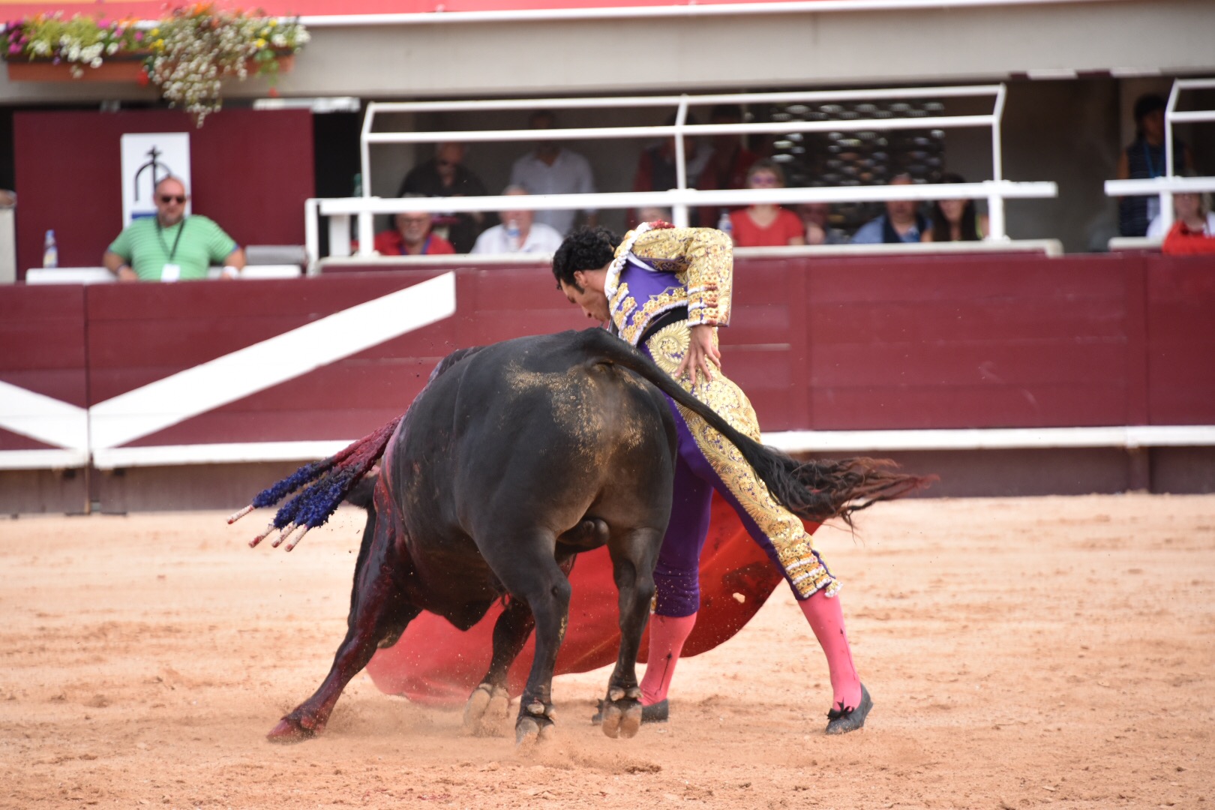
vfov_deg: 5.5
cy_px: 405
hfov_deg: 8.2
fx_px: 8437
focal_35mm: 250
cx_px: 608
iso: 1250
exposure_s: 1/800
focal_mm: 250
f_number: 5.6
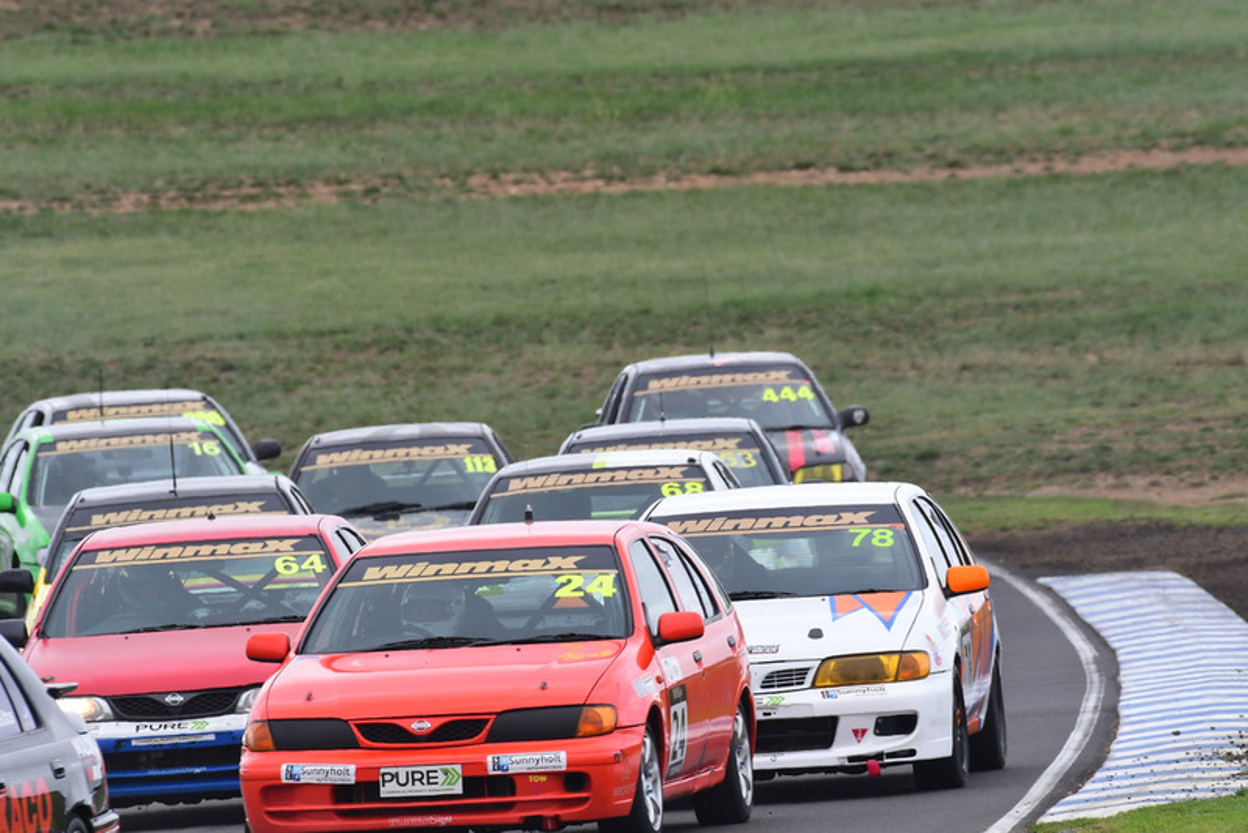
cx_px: 624
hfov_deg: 3.1
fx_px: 23407
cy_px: 416
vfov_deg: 2.0
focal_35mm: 675
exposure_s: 1/640
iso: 500
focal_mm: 450
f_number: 10
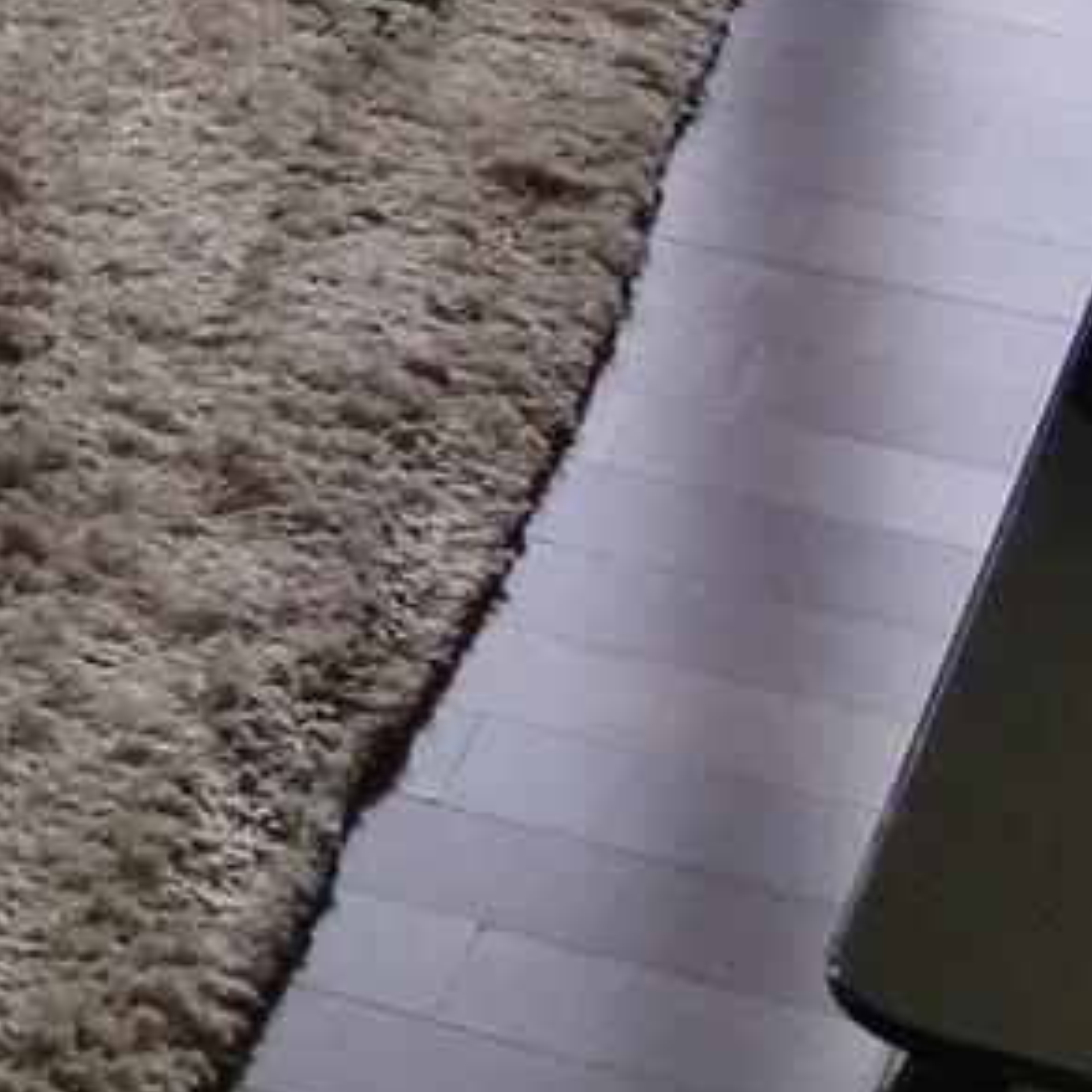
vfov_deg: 9.0
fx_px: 6389
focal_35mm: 179
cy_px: -1275
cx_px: -1740
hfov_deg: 8.7
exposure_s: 1/246
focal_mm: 4.15
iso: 25
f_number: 2.2
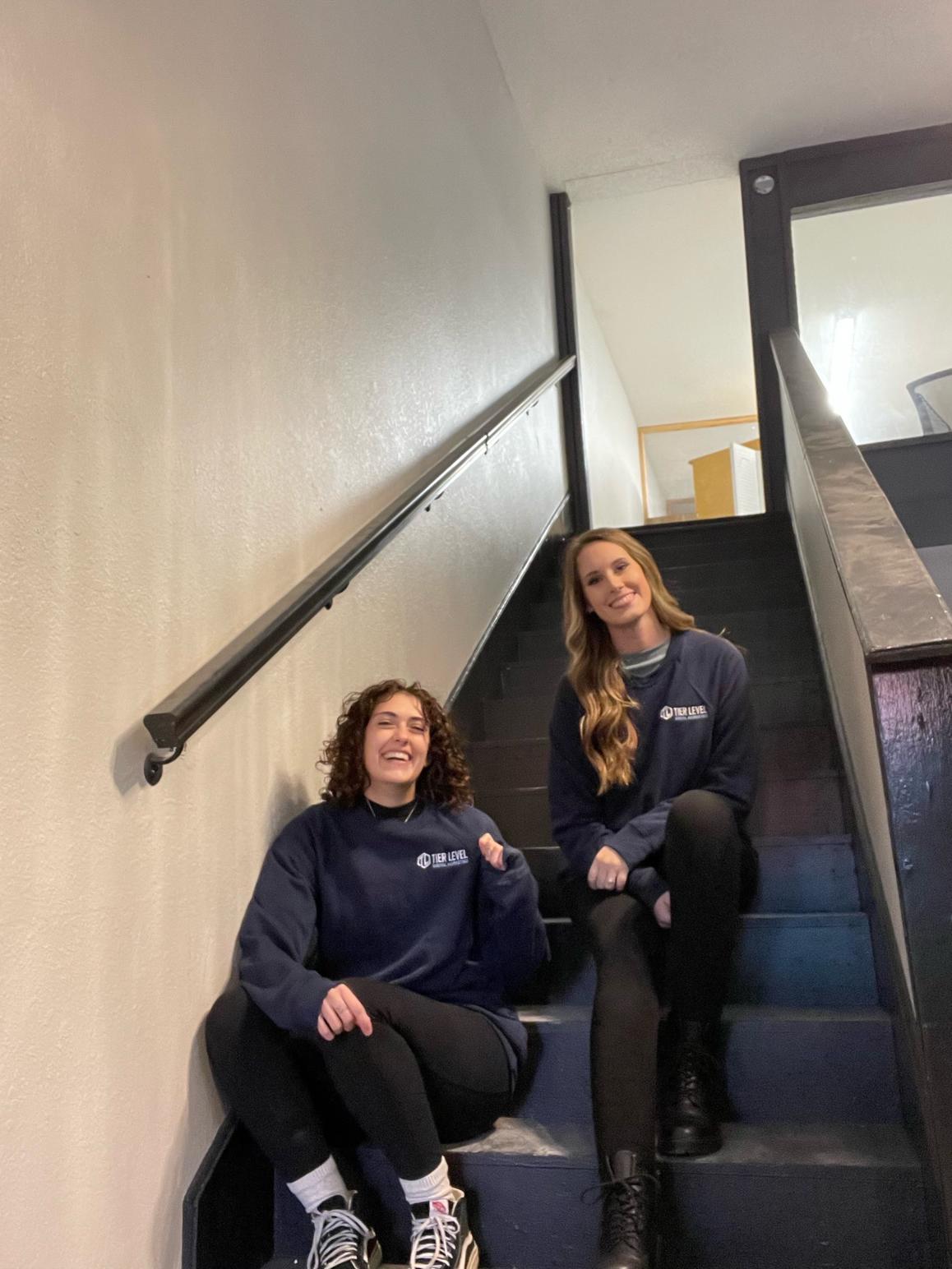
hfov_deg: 46.8
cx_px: 476
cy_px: 634
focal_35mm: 30
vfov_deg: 60.0
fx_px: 1100
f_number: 2.2
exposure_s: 1/30
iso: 320
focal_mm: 2.71
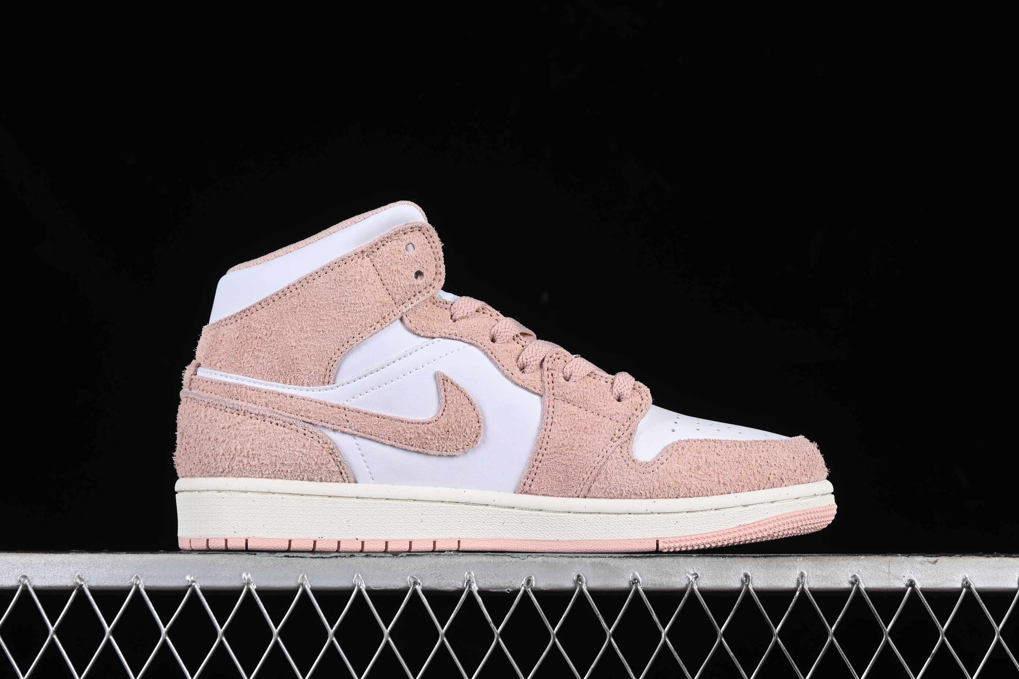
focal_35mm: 75
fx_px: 2123
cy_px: 340
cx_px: 510
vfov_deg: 18.2
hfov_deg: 27.0
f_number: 8
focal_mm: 50
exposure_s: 1/80
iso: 160
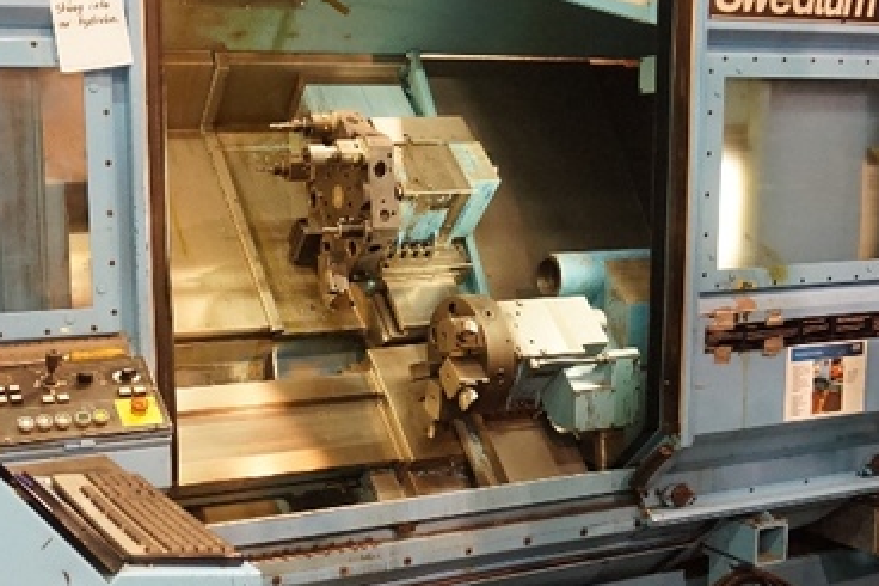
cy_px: 342
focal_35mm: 47
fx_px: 1147
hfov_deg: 41.1
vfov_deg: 28.6
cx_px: 256
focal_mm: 16
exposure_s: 1/80
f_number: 3.5
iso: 3200
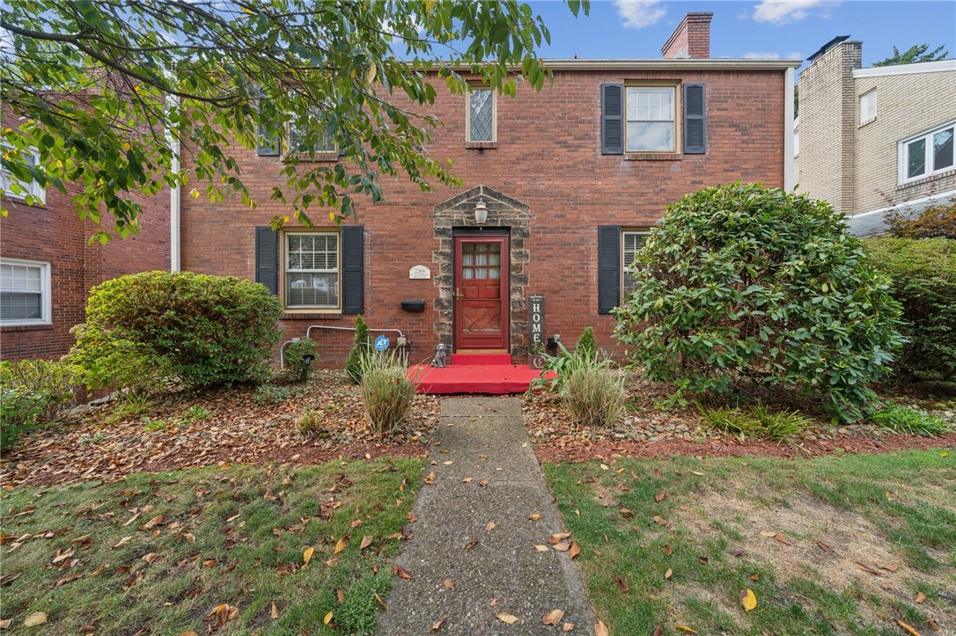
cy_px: 318
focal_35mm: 12
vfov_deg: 89.9
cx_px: 478
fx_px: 319
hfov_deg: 112.6
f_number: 11
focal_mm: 12
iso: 125
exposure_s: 1/20
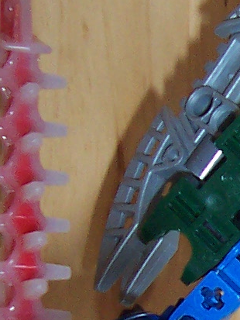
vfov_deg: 10.7
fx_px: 1682
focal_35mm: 182
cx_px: 506
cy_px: 361
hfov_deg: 7.8
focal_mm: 5.6
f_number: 2.8
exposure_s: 1/60
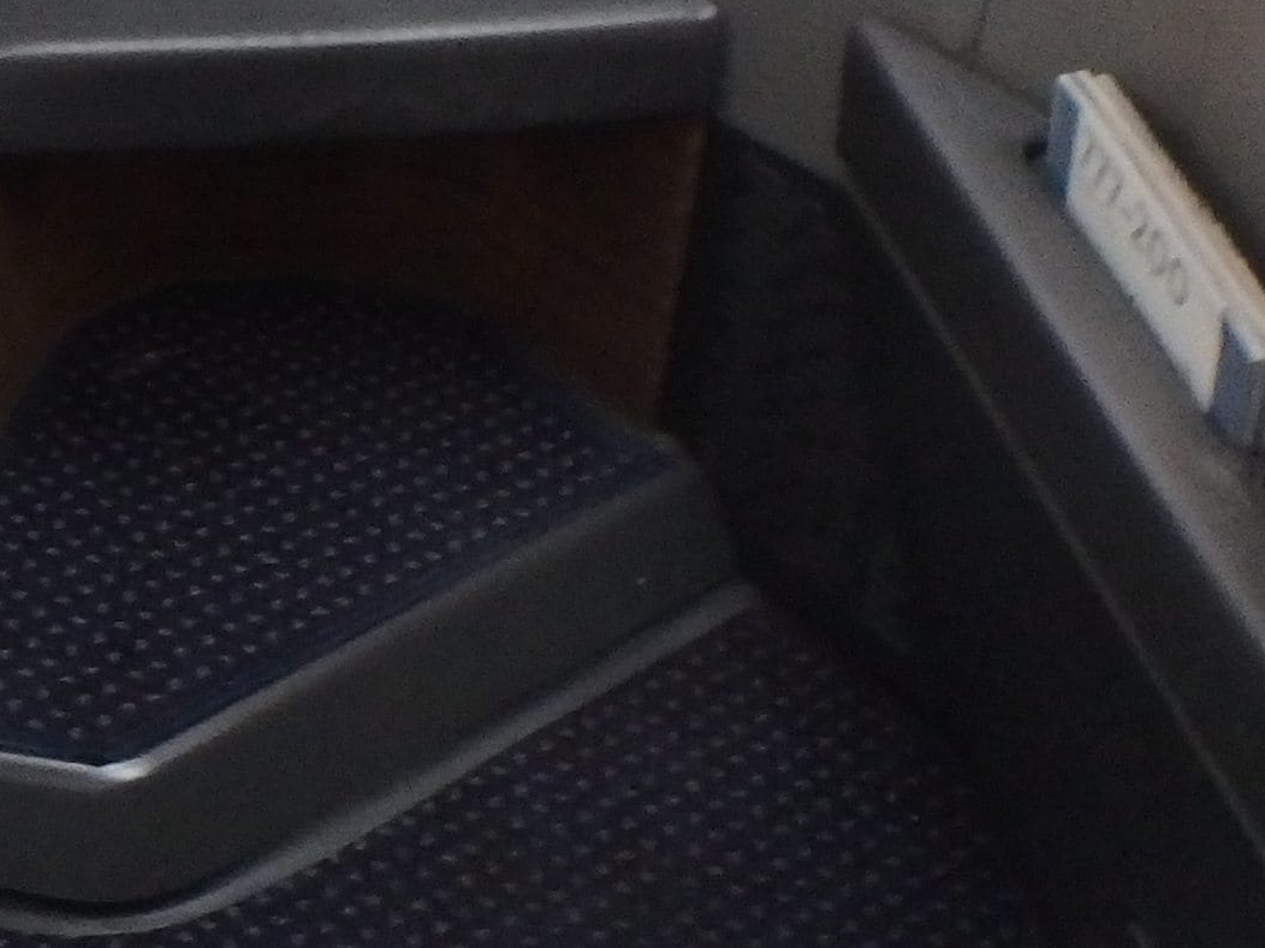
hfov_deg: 20.2
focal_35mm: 92
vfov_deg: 15.6
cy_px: -131
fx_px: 3362
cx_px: -184
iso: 400
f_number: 3.5
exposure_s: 1/8
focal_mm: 3.7
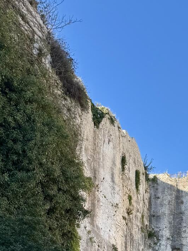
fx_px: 507
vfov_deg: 24.8
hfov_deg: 20.3
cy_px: 309
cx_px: 193
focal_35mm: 70
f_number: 1.78
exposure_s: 1/1812
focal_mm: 6.76
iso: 80
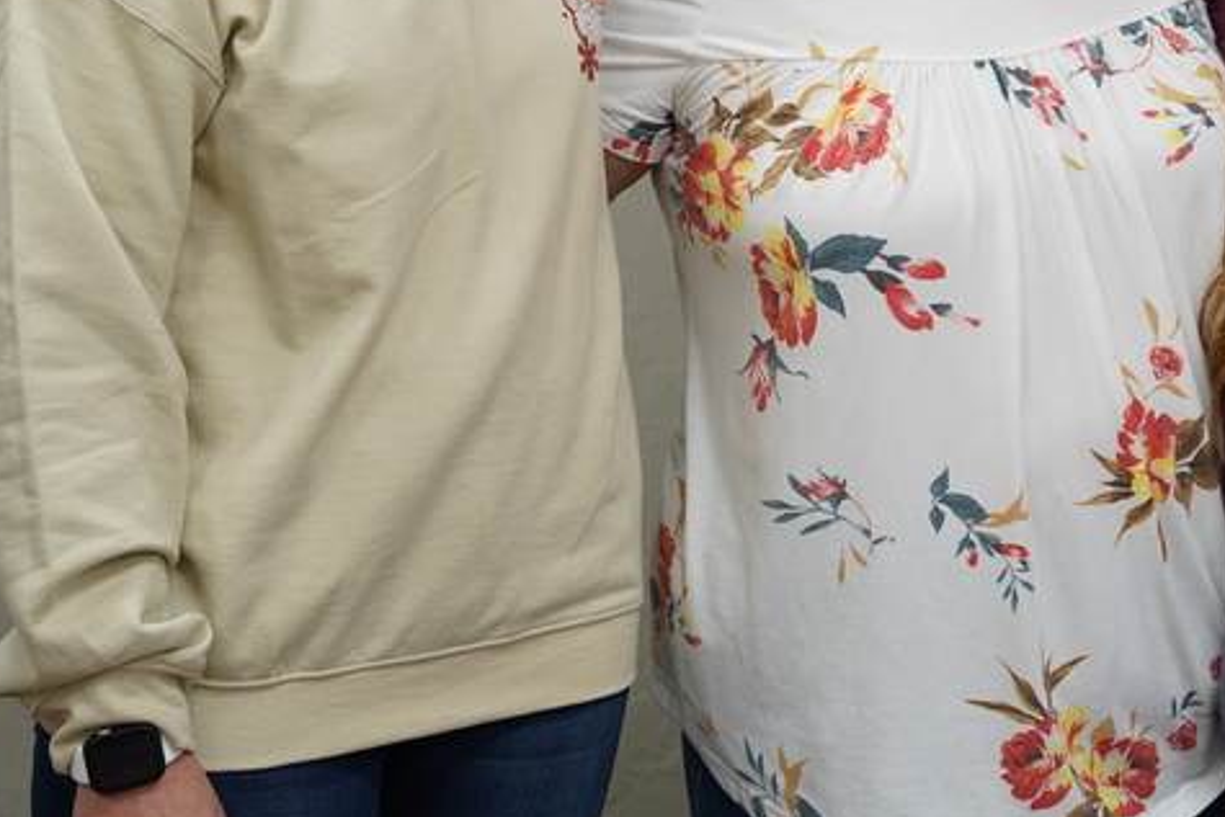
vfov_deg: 12.1
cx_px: 1197
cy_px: -22
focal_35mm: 112
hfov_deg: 17.9
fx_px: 3812
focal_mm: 52
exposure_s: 1/160
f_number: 4.5
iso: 1600
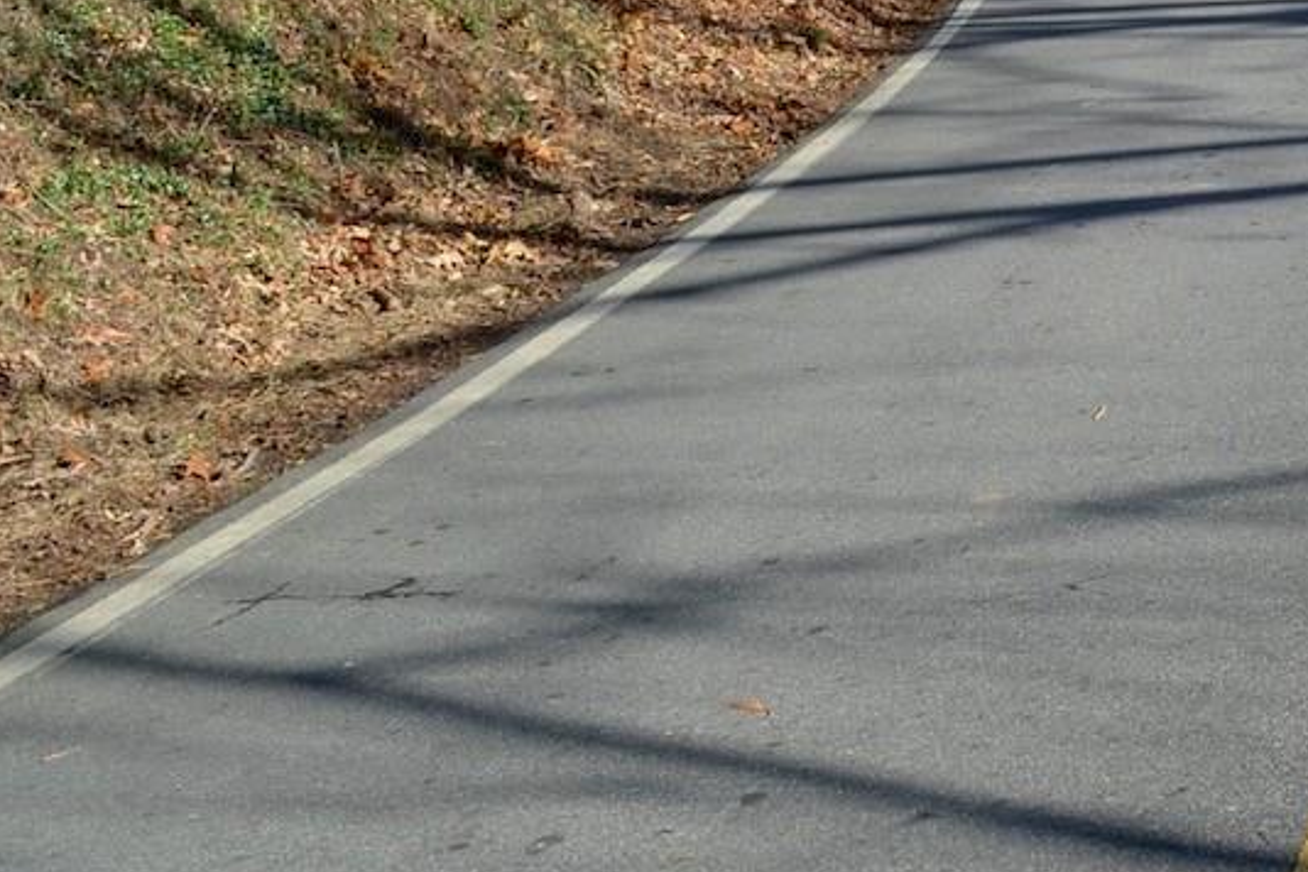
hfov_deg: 20.4
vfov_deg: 14.6
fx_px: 3306
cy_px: -108
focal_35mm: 91
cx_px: 1727
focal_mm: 18
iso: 100
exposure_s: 1/160
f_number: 6.3
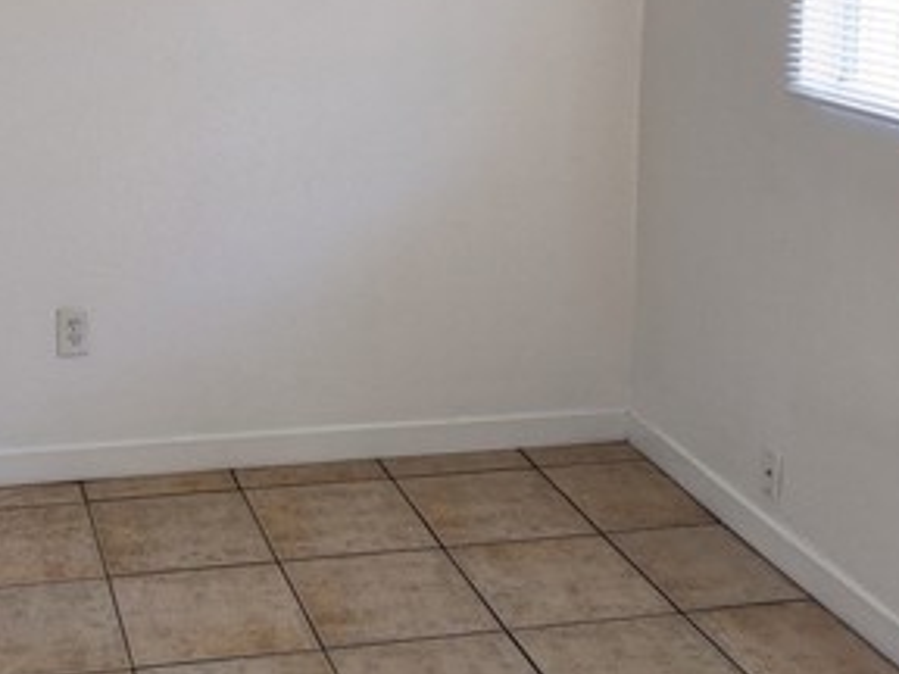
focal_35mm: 60
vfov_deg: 23.7
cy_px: 56
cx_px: 197
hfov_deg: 31.5
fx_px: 1558
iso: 162
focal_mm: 4.38
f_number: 1.73
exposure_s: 1/120
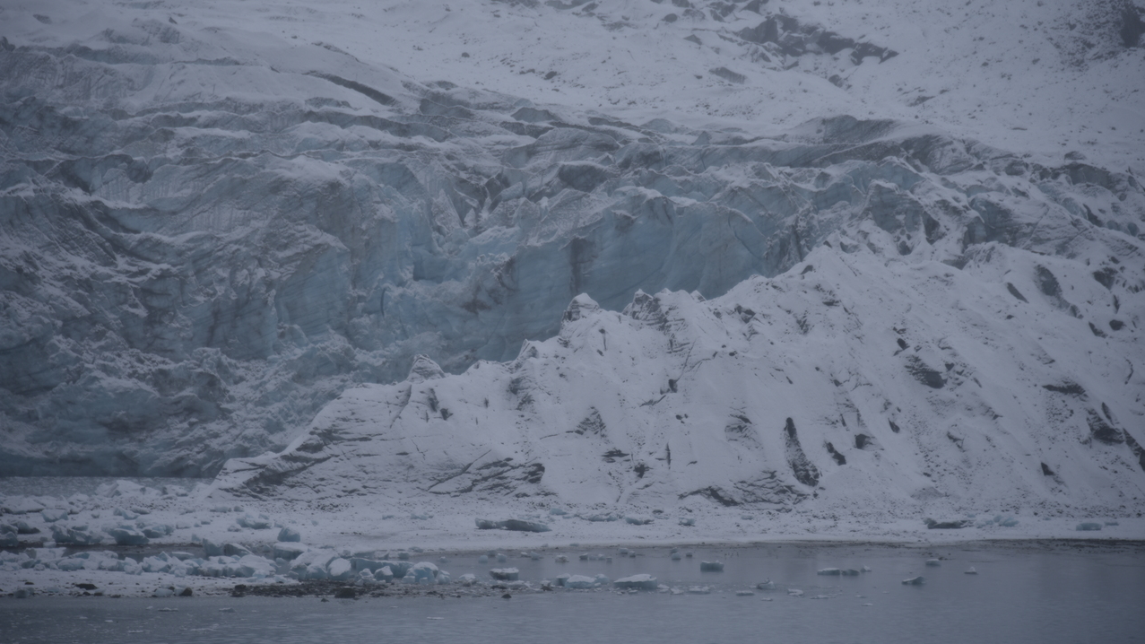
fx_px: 5738
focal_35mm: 189
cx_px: 572
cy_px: 280
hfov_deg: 11.4
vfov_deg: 6.4
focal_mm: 180
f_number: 5.6
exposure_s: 1/400
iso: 160
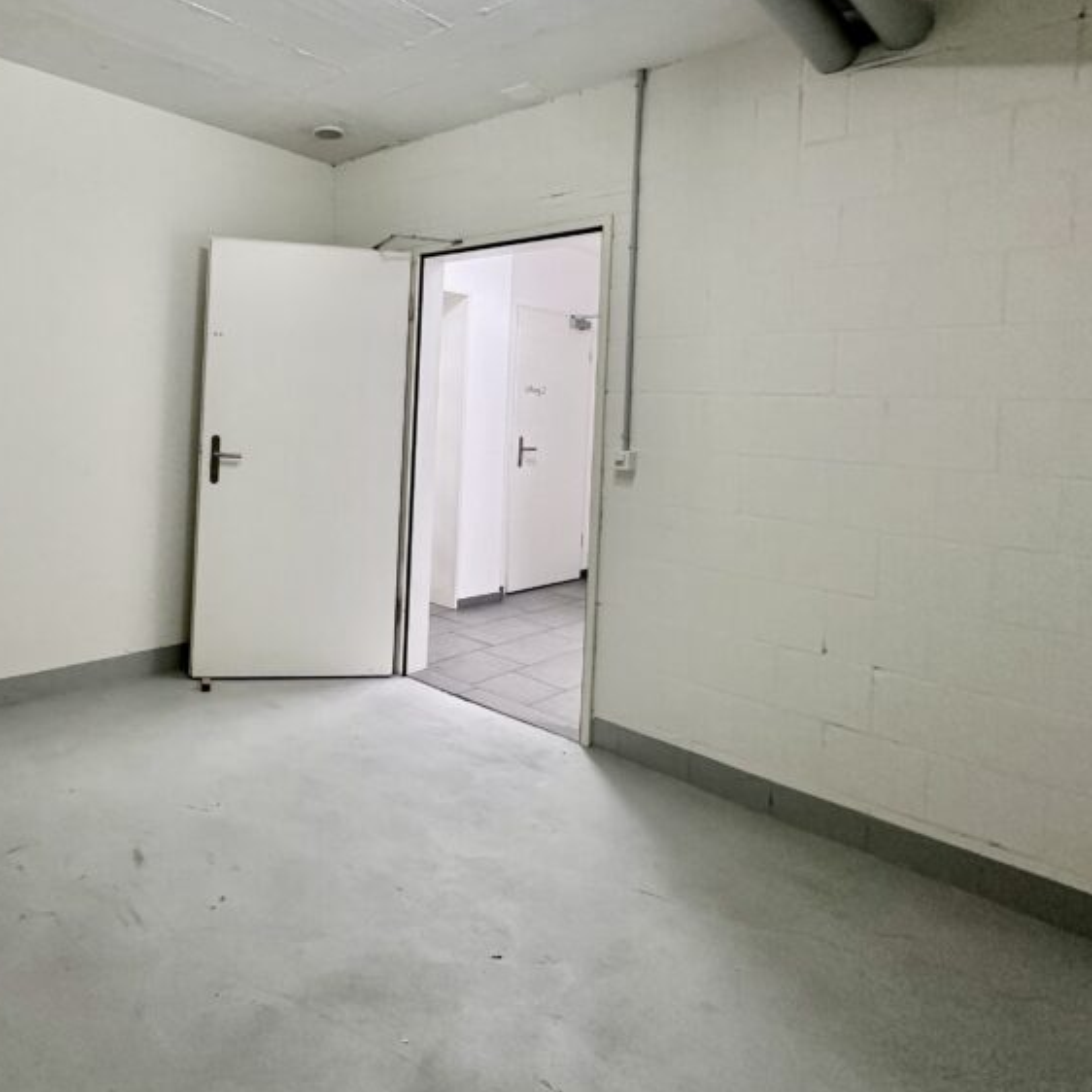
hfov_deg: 66.8
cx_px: 323
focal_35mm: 22
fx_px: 785
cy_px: 412
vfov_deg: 68.6
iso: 200
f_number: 2.2
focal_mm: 2.22
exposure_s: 1/100
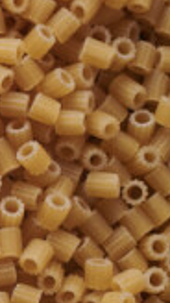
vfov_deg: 8.4
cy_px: 177
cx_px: -545
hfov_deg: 4.3
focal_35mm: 256
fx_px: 2056
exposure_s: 1/100
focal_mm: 50
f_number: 8
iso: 160
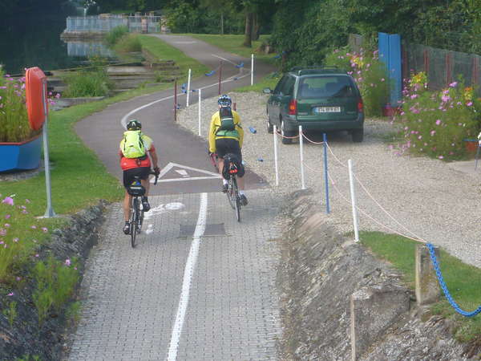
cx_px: 240
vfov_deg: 11.5
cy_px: 180
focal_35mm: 129
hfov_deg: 15.3
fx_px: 1792
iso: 160
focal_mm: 14.7
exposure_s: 1/125
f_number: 4.3
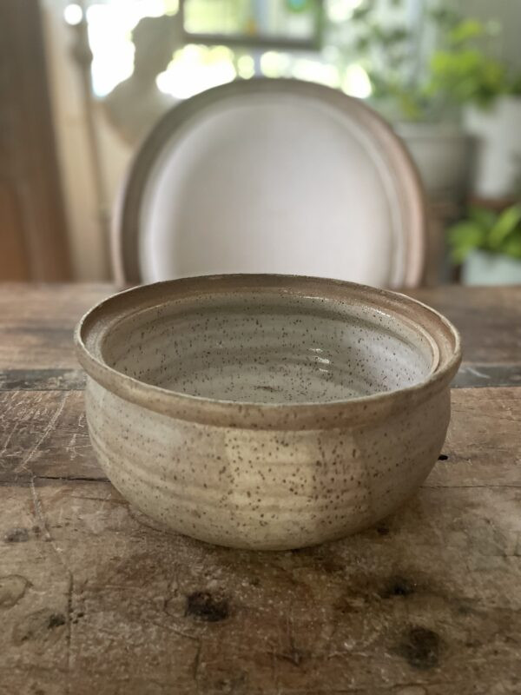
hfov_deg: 53.1
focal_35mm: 26
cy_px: 348
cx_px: 260
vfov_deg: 67.3
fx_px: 522
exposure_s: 1/60
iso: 400
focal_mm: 4.2
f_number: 1.6
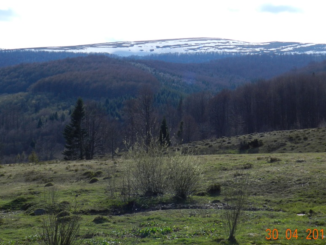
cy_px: 105
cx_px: 182
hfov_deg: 31.7
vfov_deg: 24.0
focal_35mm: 61
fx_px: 574
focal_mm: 8.1
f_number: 4.2
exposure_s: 1/1000
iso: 160
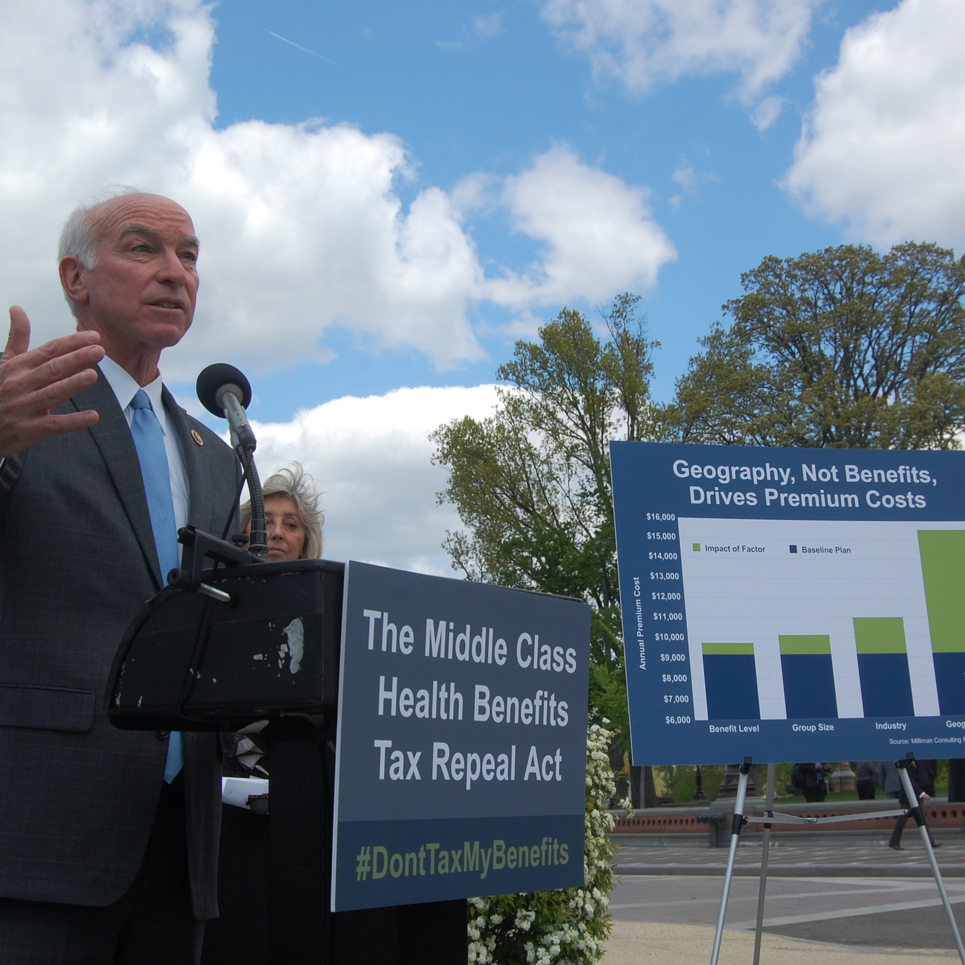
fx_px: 1829
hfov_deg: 29.5
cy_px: 486
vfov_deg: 29.6
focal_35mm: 58
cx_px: 514
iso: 200
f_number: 9
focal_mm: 30
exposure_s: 1/320
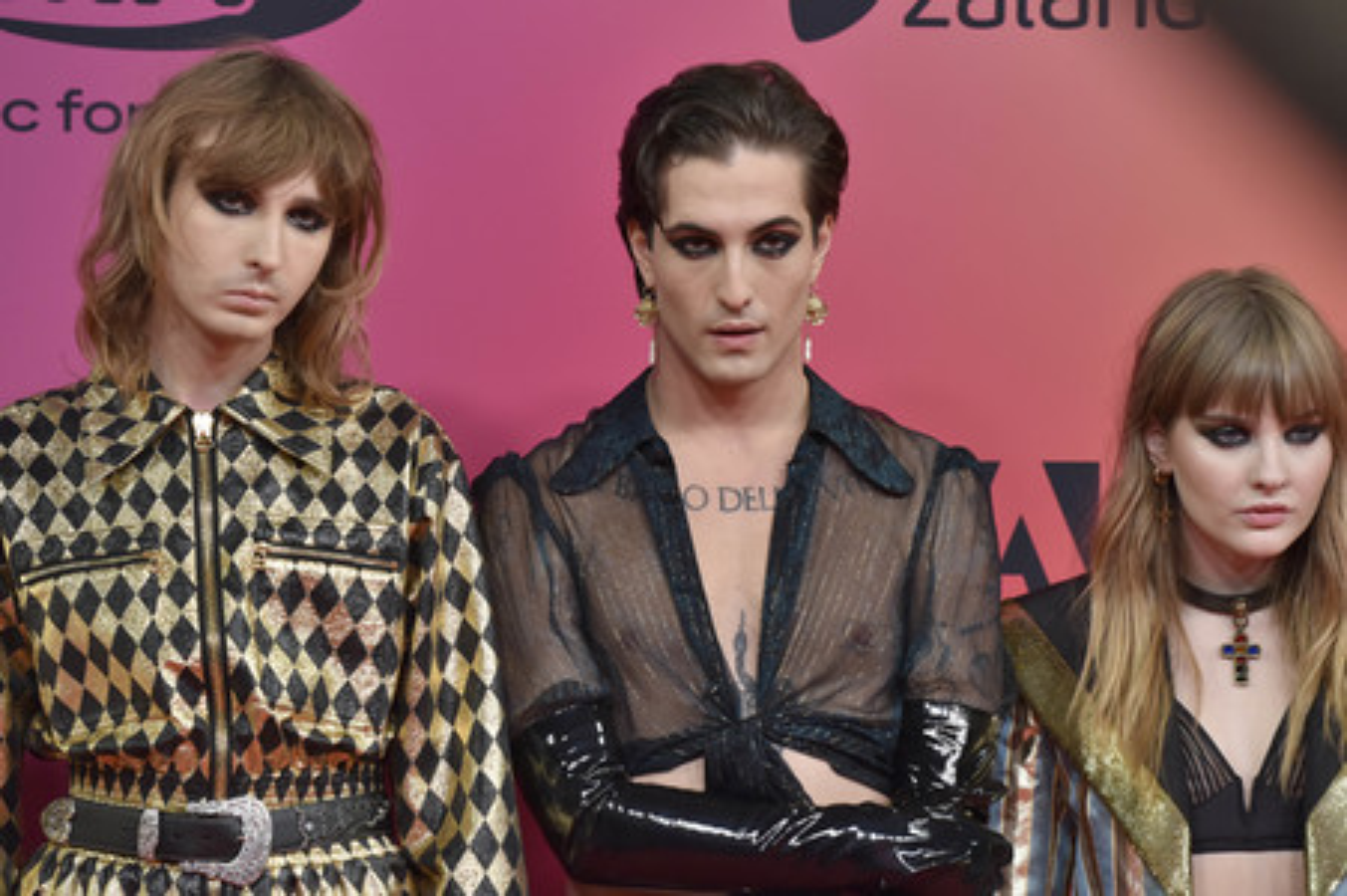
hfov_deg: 14.2
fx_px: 5421
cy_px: 448
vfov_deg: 9.4
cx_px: 674
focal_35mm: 145
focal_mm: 145
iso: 2000
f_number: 5.6
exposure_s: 1/200
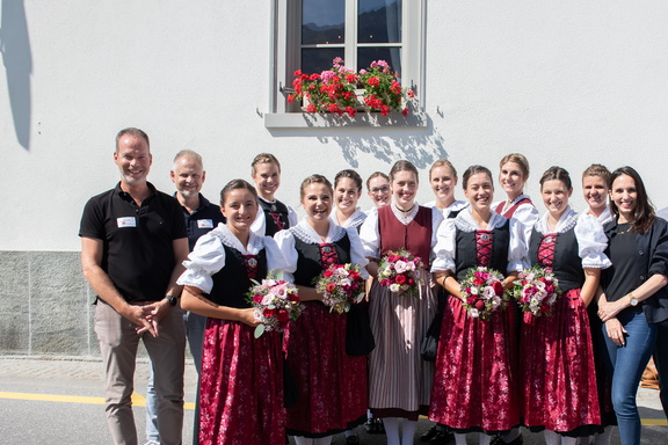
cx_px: 441
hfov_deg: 56.1
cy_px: 271
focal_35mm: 33
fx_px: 612
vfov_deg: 39.8
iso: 500
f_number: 5.6
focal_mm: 24
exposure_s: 1/2000
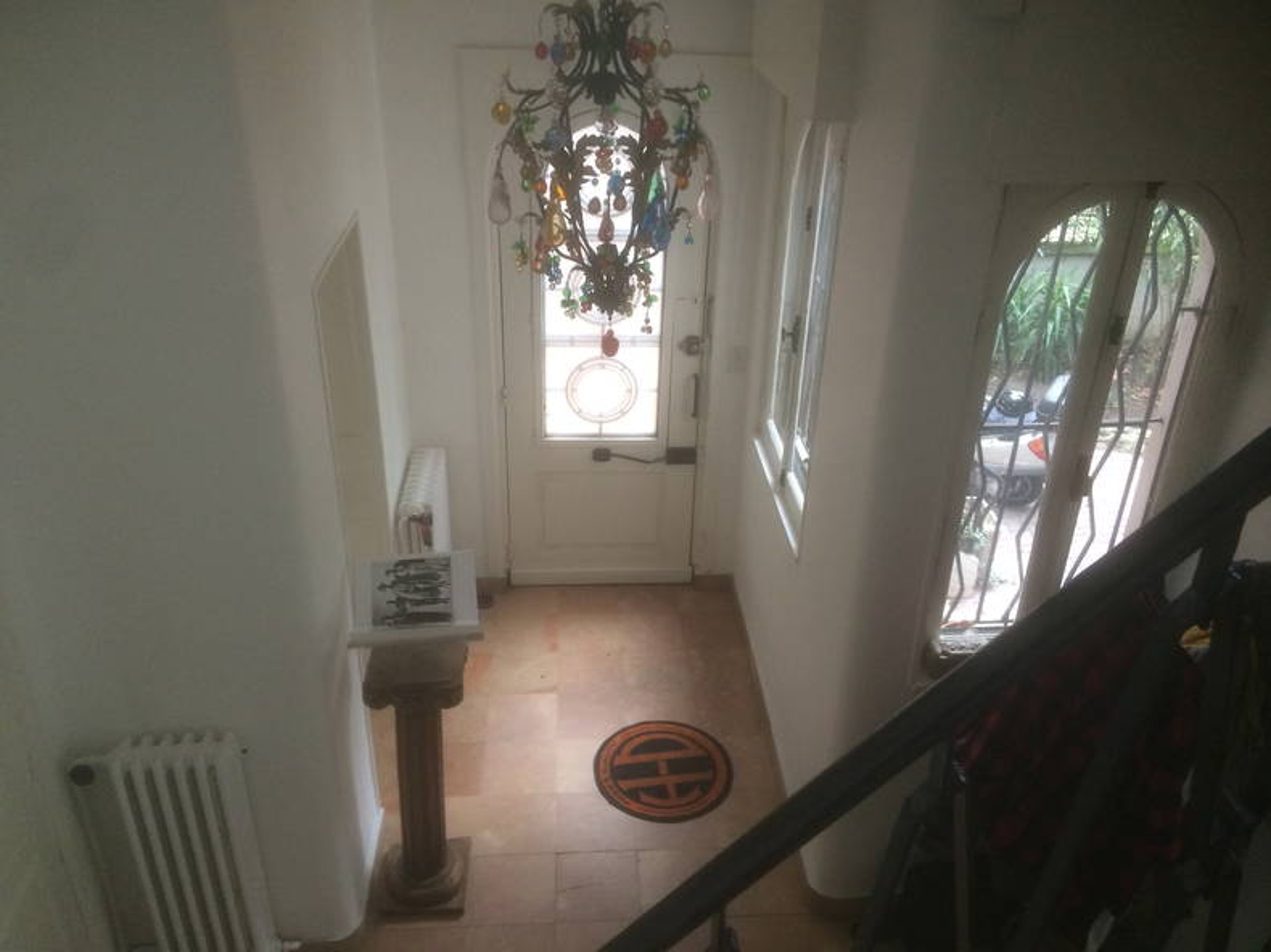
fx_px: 1064
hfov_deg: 61.7
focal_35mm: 29
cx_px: 636
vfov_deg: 48.2
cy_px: 476
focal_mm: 4.15
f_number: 2.2
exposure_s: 1/33
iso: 160
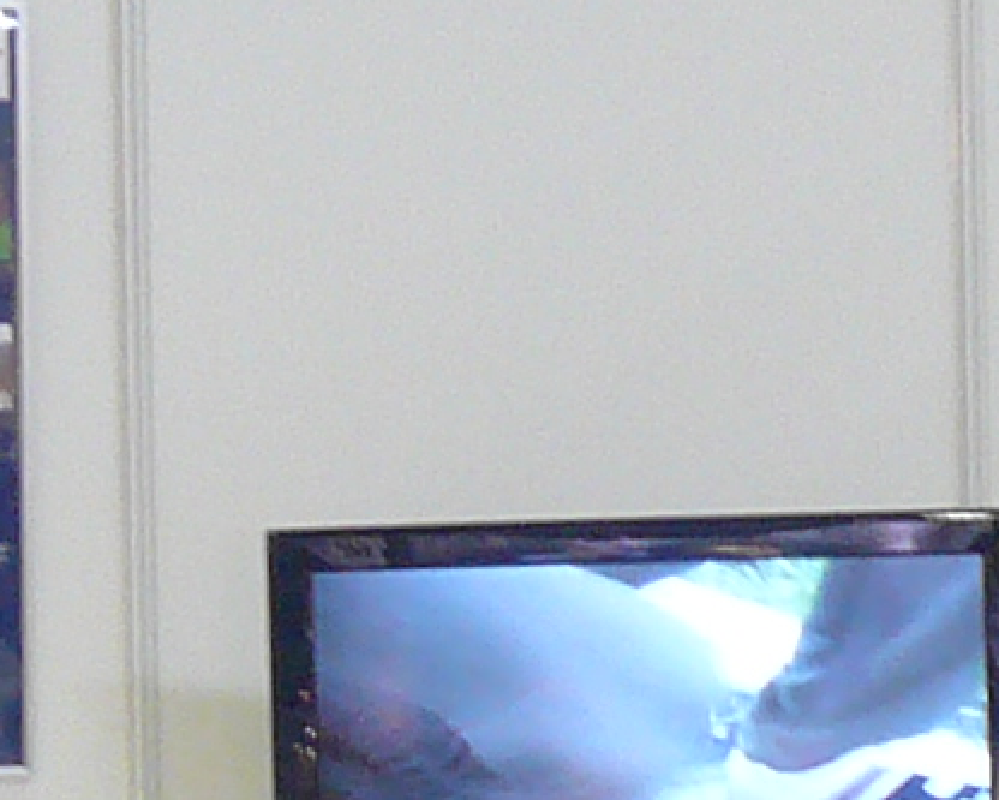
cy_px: 956
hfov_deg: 9.6
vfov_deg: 7.6
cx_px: 634
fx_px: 5974
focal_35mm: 202
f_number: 2.8
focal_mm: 4.6
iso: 125
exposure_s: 1/15
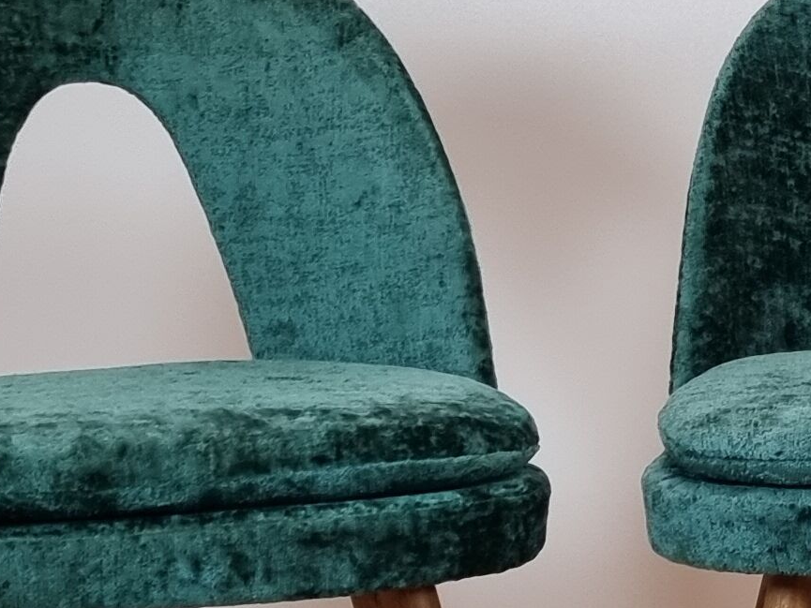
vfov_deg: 13.3
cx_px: 1308
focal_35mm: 111
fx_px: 2601
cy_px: 501
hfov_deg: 15.9
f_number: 1.8
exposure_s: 1/100
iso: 200
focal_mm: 6.7
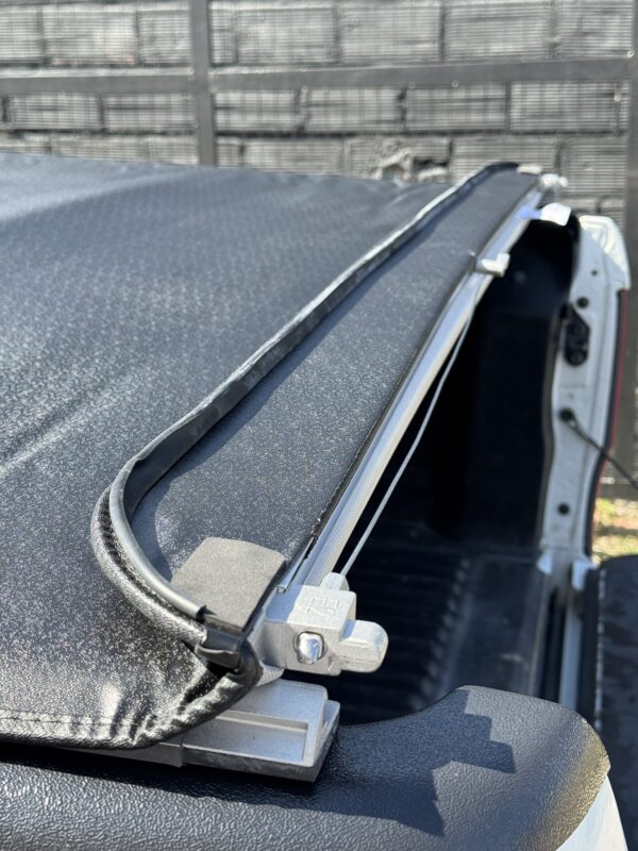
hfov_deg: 30.3
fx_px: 1180
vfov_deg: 39.7
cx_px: 319
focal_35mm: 48
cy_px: 426
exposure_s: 1/700
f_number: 1.78
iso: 64
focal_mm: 6.76
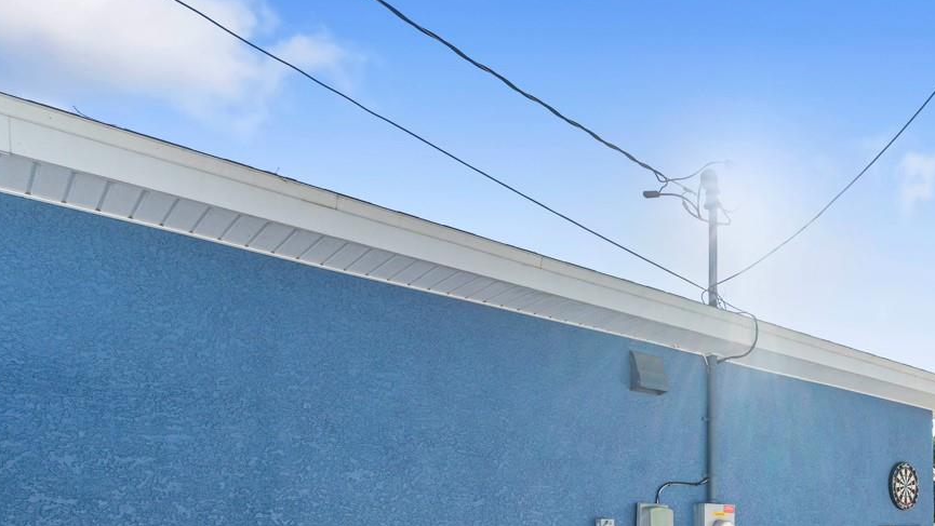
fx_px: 769
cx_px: 785
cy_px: 570
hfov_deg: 56.6
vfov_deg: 33.3
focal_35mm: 31
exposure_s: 1/640
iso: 250
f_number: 8
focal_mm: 16
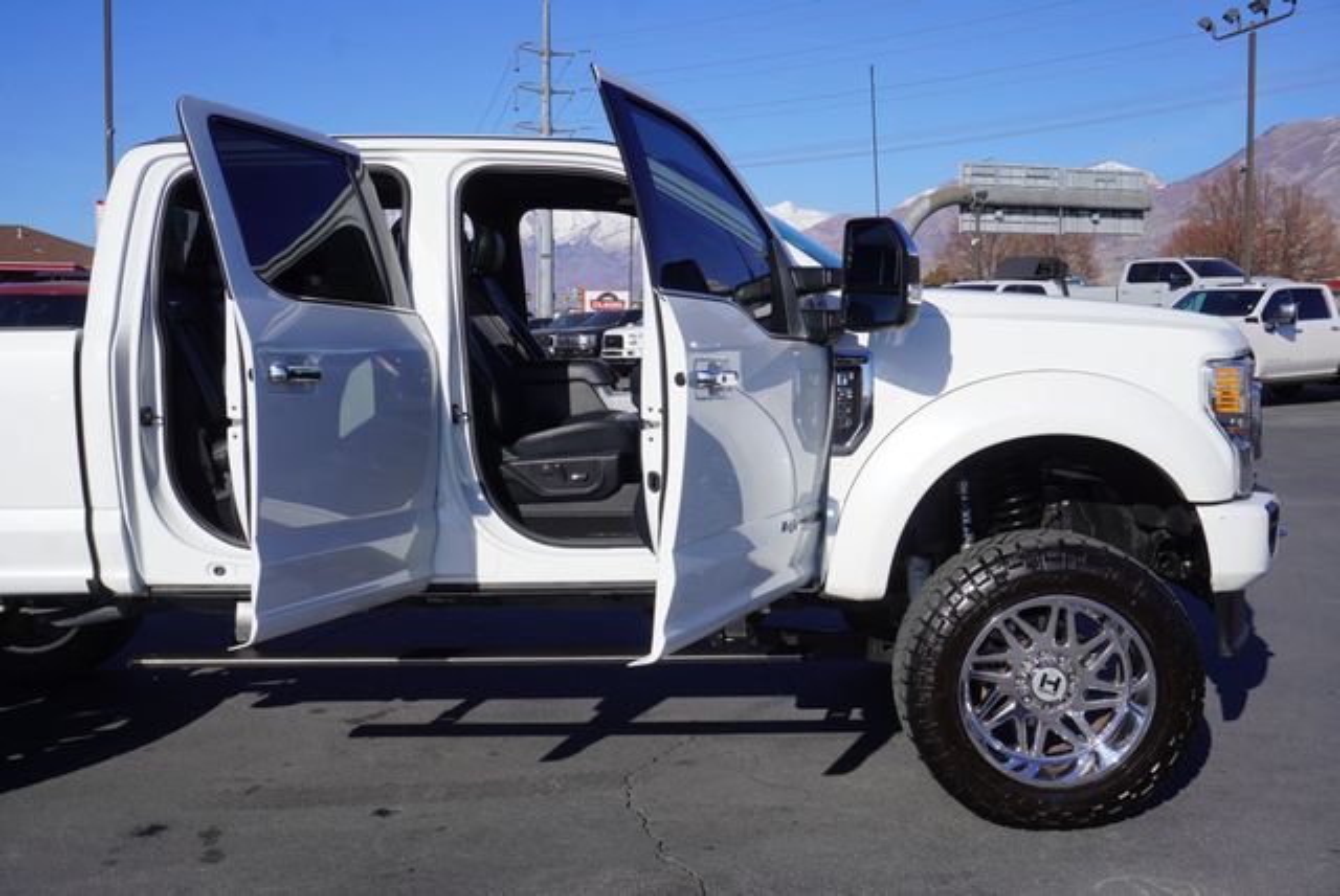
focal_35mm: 38
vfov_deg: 35.6
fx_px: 1397
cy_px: 448
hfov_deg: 51.2
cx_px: 670
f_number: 11
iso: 100
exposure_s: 1/200
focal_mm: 25
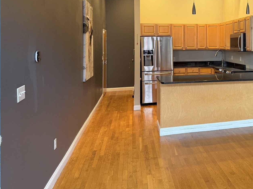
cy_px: 42
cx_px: 203
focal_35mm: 39
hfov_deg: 45.4
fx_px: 285
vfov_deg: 35.8
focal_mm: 6.76
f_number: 1.78
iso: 400
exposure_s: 1/59
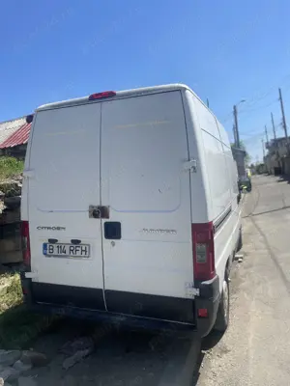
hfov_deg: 53.1
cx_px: 145
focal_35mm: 26
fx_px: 290
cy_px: 193
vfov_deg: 67.3
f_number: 1.6
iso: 50
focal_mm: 4.2
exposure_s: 1/4831
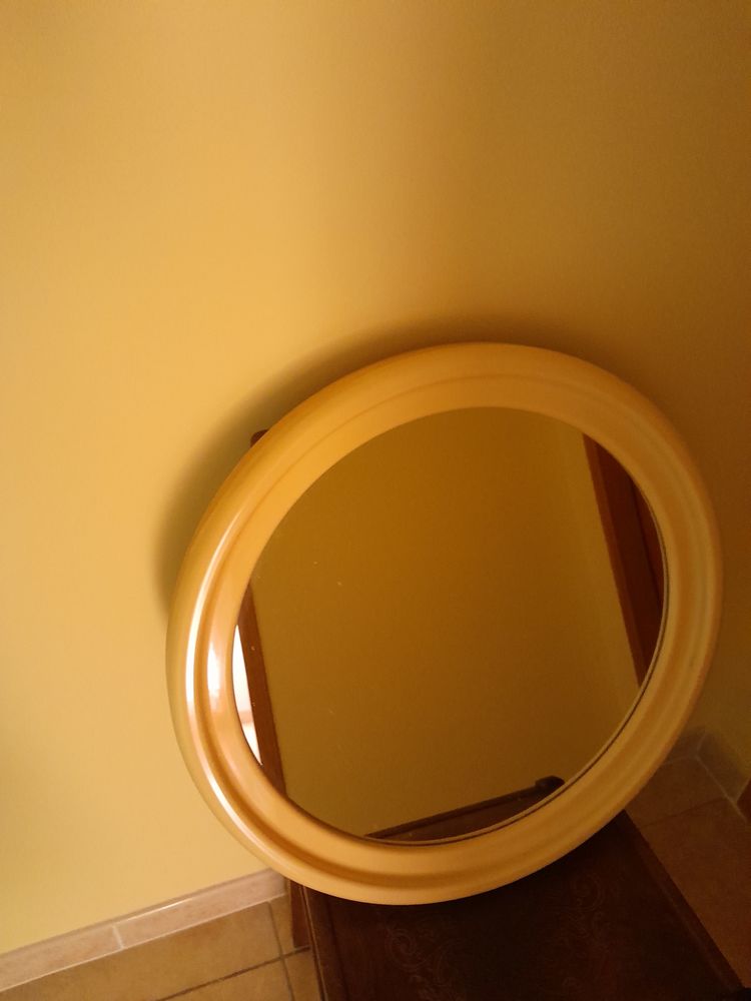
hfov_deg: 51.4
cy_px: 500
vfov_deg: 65.3
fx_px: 781
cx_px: 376
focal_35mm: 27
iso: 640
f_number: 1.8
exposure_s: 1/25
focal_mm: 4
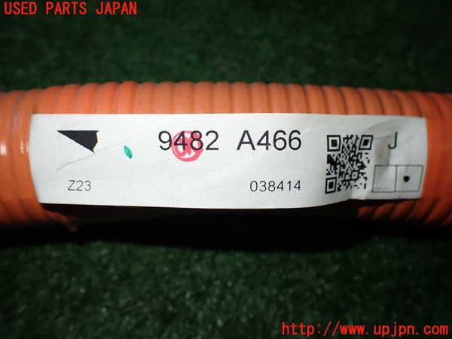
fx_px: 392
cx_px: 226
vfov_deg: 46.8
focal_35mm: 30
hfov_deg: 60.0
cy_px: 170
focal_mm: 5.4
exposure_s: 1/125
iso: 160
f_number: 2.3
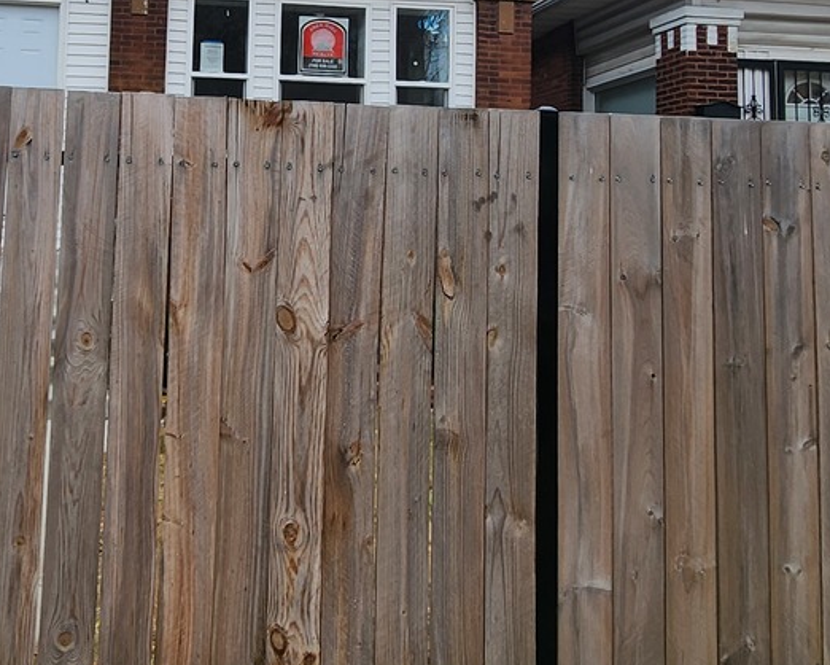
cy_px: 167
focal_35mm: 35
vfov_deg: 41.0
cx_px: 173
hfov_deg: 48.8
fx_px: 860
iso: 50
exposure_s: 1/154
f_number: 2.2
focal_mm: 2.2
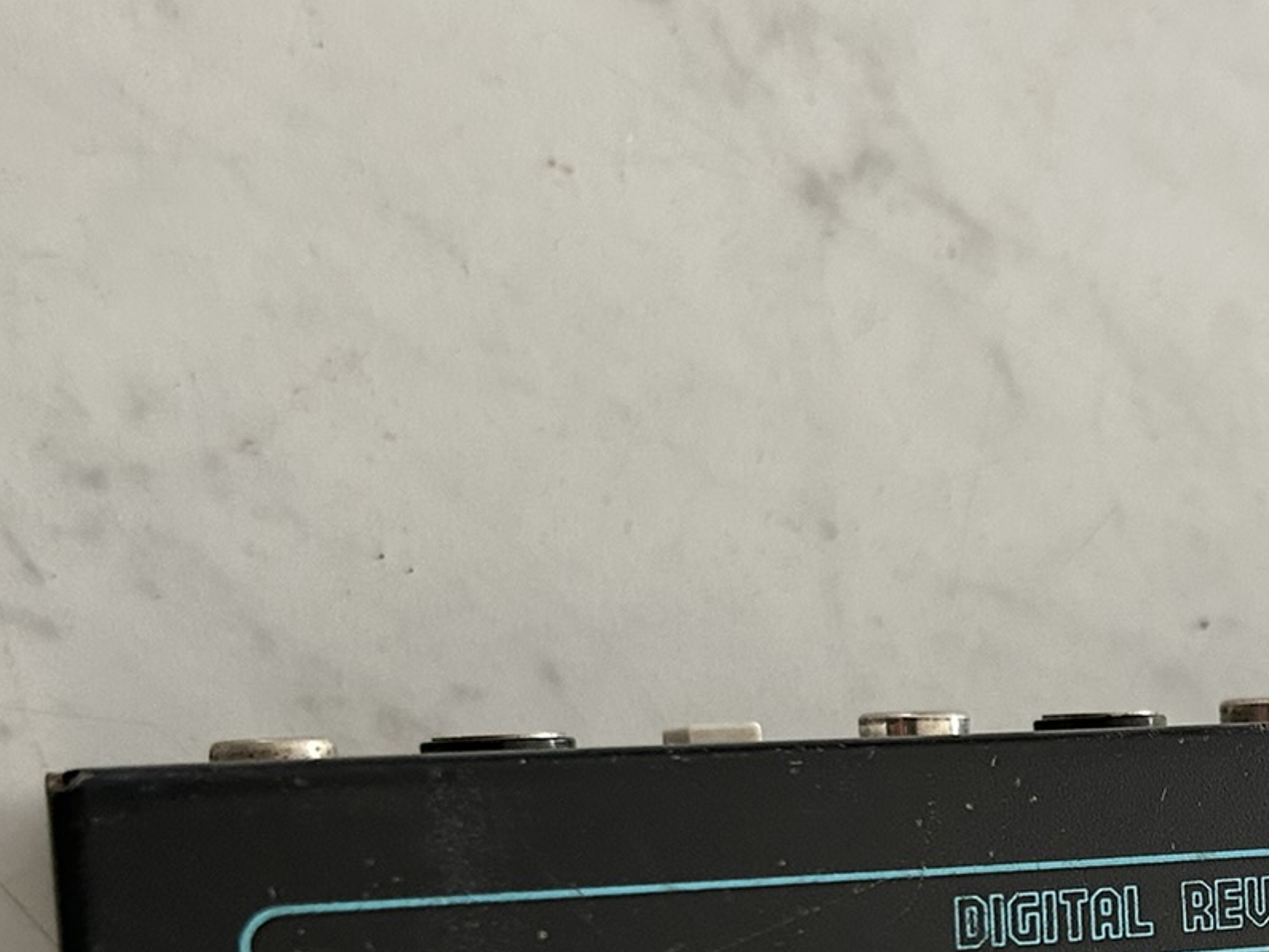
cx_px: 1178
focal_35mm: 67
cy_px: 896
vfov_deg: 21.3
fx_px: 2456
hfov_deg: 27.7
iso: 320
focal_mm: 5.7
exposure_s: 1/60
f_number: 1.5
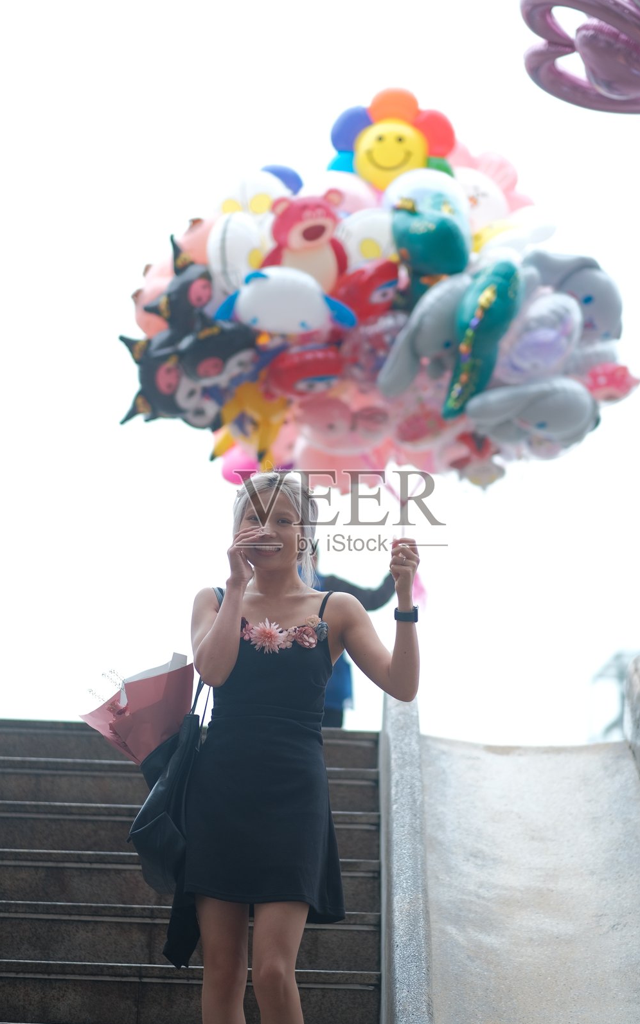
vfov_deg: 24.1
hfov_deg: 15.2
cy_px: 514
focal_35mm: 86
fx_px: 2399
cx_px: 342
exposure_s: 1/500
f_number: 1.2
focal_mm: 56
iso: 160
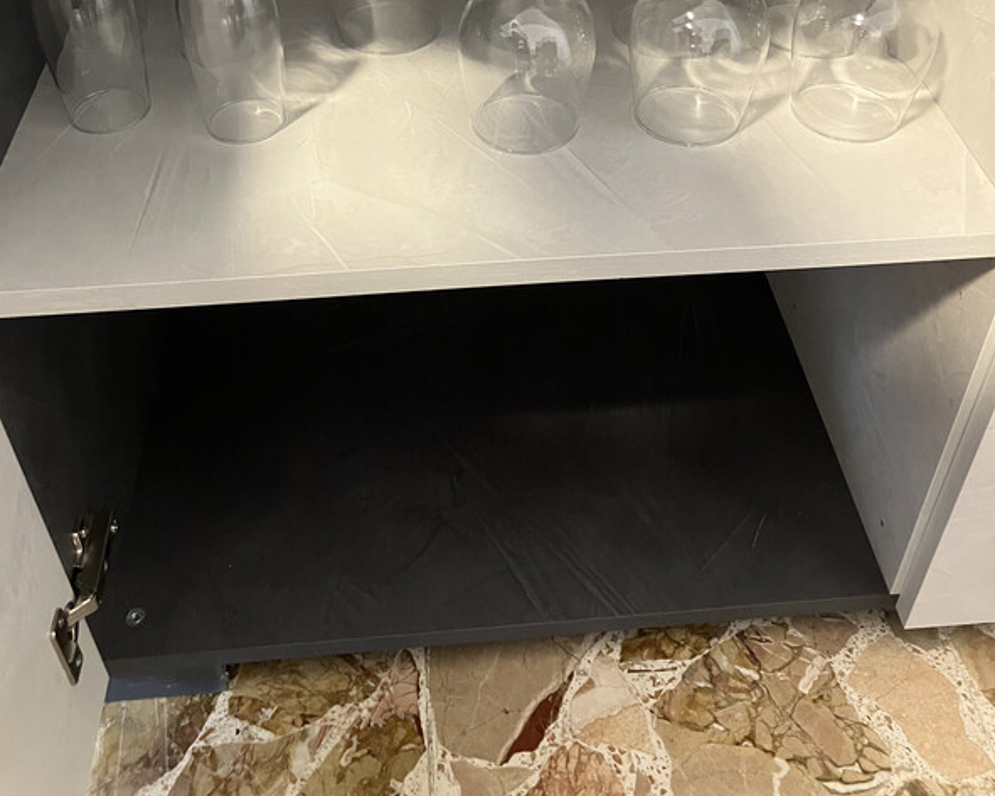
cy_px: 136
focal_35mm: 37
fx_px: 1090
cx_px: 495
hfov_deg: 49.1
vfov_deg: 38.3
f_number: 1.8
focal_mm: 3.99
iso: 500
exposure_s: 1/30
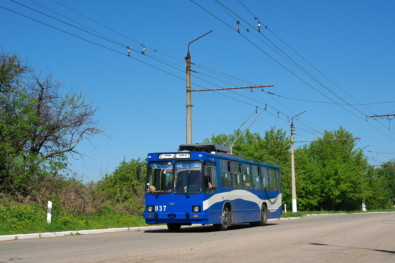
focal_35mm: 53
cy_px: 132
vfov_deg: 25.5
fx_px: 581
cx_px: 198
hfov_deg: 37.5
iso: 250
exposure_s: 1/1250
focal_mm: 35
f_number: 8
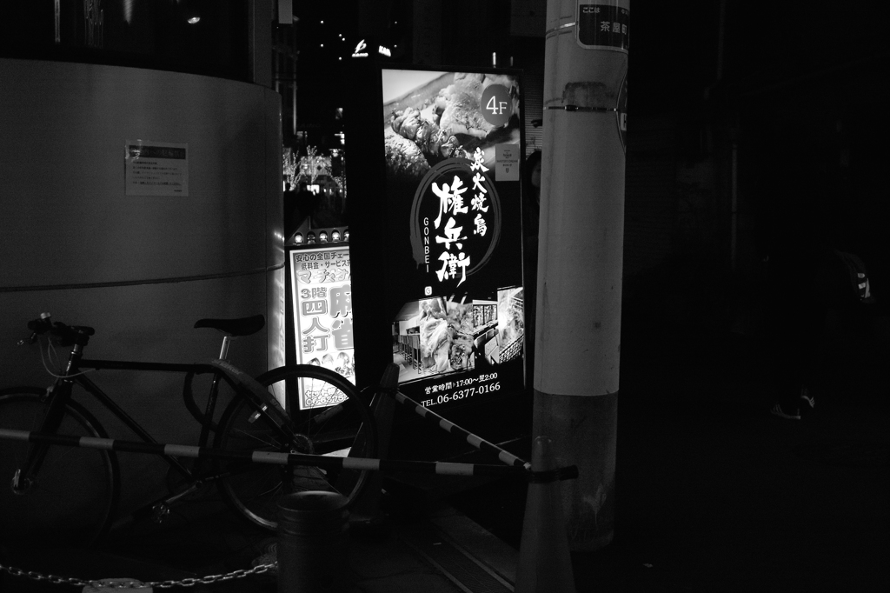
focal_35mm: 41
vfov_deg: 32.6
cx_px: 445
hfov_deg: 47.4
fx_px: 1013
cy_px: 296
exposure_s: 1/200
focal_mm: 24.2
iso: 800
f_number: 2.8
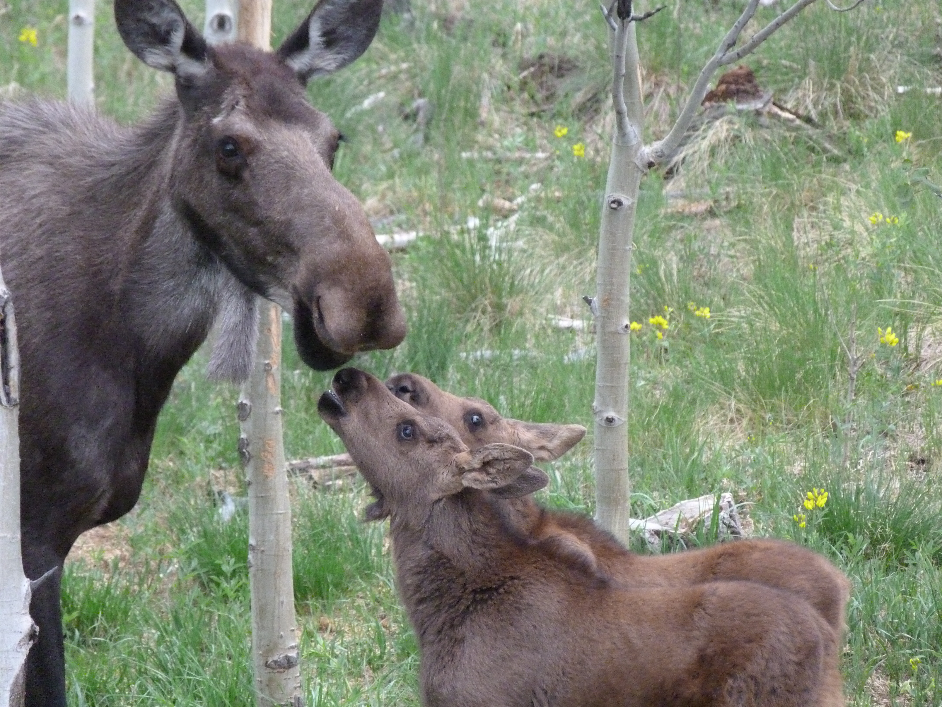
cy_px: 354
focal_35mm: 369
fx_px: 10042
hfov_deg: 5.4
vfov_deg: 4.0
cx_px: 471
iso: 800
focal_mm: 66.3
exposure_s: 1/160
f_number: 4.2
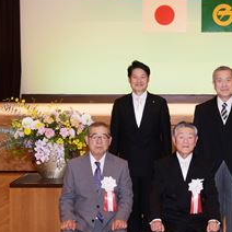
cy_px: 122
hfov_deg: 19.2
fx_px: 682
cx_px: 171
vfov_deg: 19.3
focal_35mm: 90
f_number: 5
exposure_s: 1/60
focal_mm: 30
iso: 250
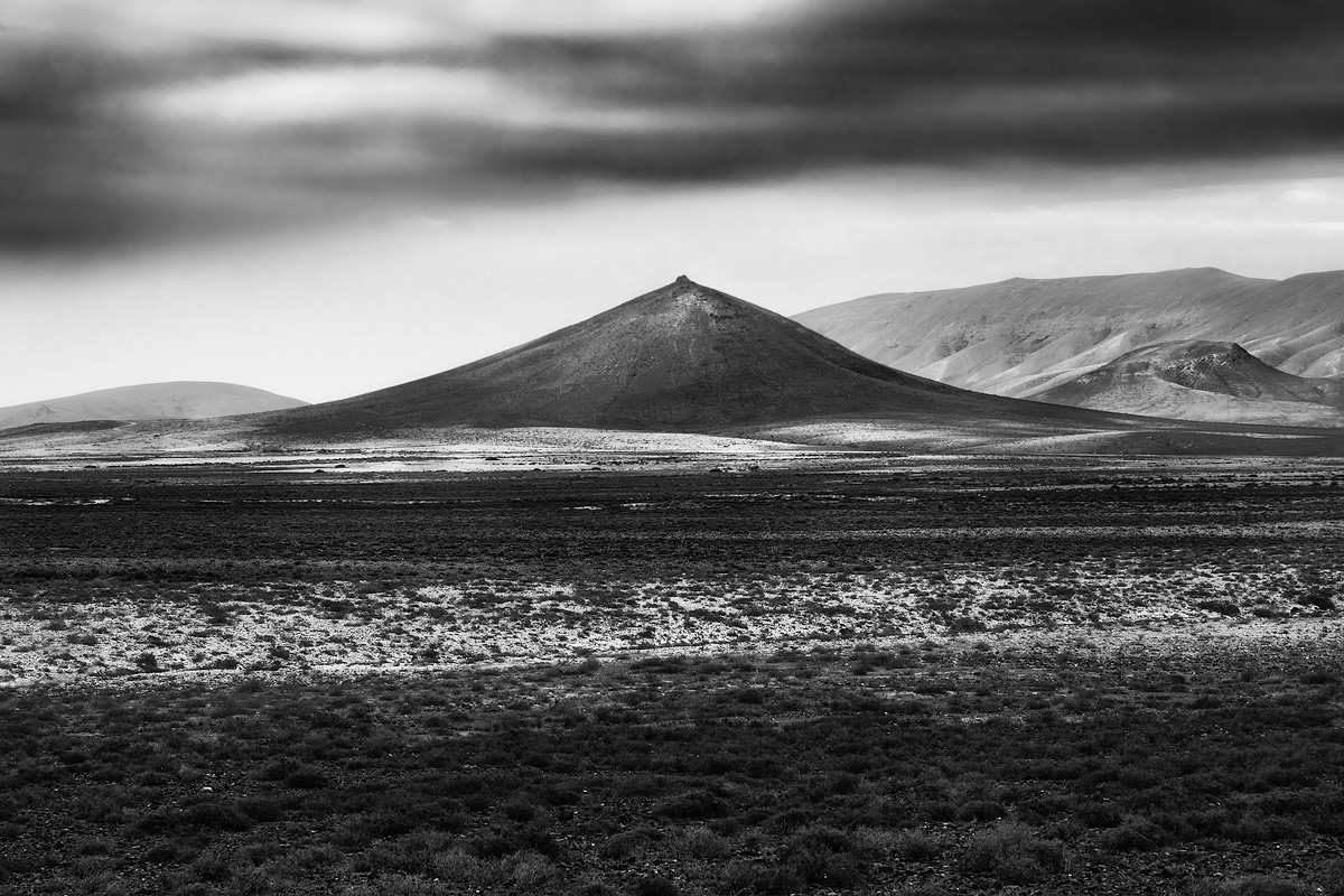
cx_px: 672
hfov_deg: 17.1
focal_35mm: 120
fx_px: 4480
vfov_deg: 11.4
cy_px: 448
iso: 100
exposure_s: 1/160
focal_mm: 120
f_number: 10
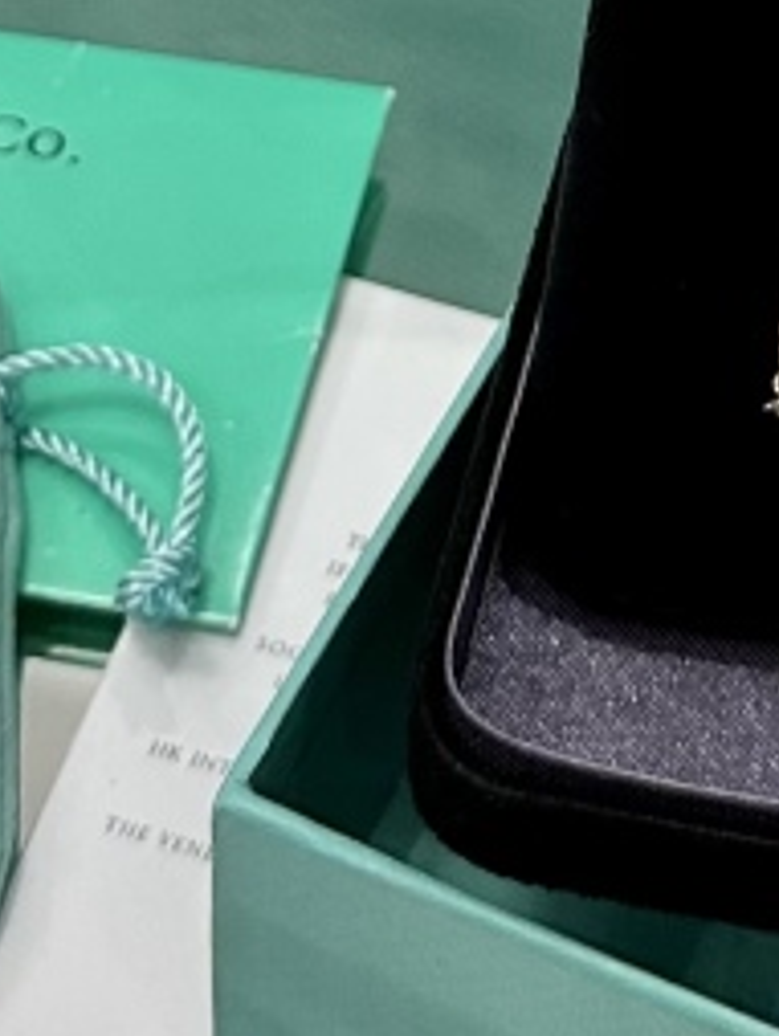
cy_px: -689
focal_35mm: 136
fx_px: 4074
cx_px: 963
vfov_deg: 13.3
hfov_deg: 10.7
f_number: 1.78
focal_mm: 6.86
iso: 200
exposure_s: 1/100
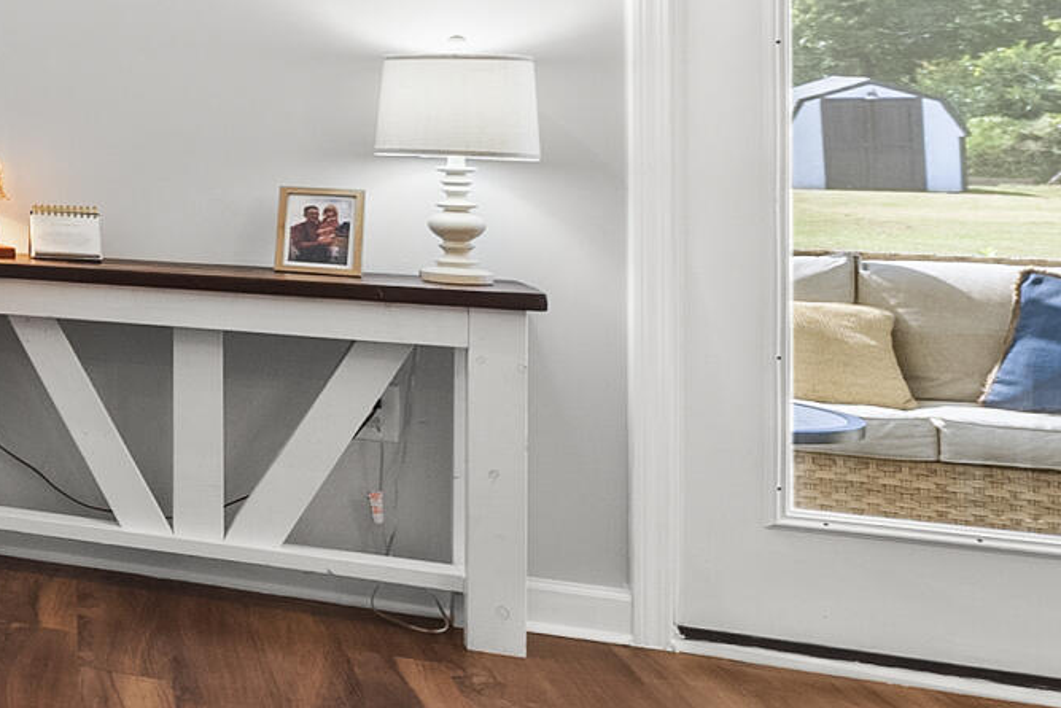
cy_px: 12
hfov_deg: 18.0
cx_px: -1185
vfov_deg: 24.0
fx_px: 1592
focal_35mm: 54
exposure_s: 1/13
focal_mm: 12
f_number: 7.1
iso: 800
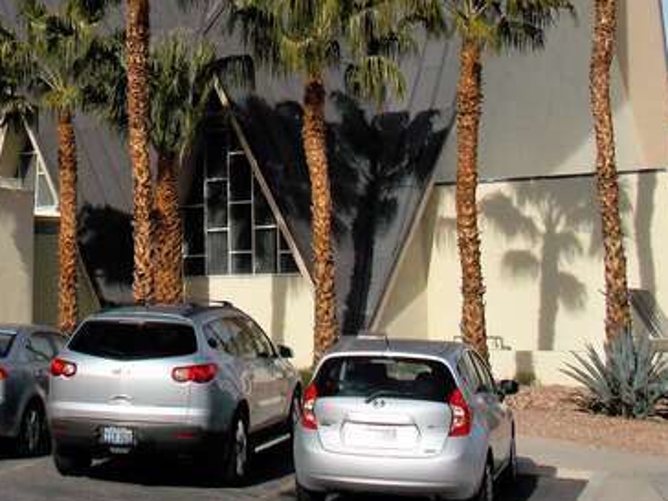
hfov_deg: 28.3
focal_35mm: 66
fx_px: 1274
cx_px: 75
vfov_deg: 21.6
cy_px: 20
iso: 80
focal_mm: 5.3
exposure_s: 1/250
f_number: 10.6
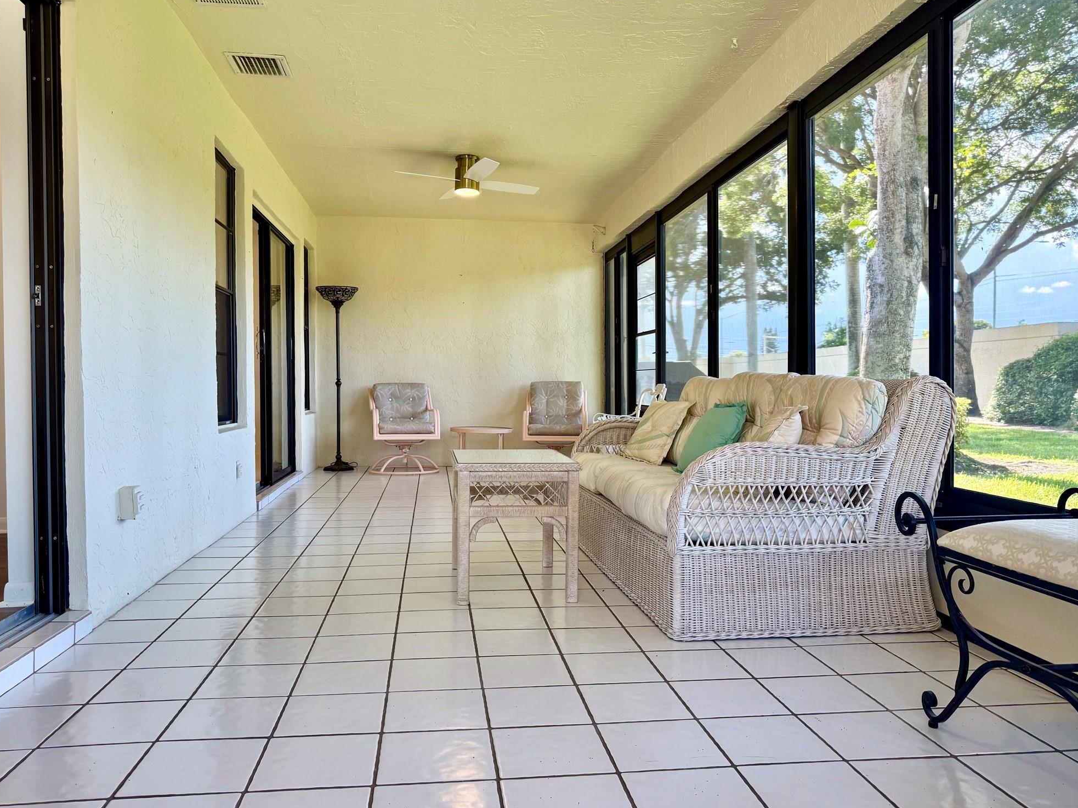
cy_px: 398
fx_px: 779
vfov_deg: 54.9
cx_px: 527
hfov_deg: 69.4
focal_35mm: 25
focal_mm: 6.76
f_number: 1.8
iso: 100
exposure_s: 1/280
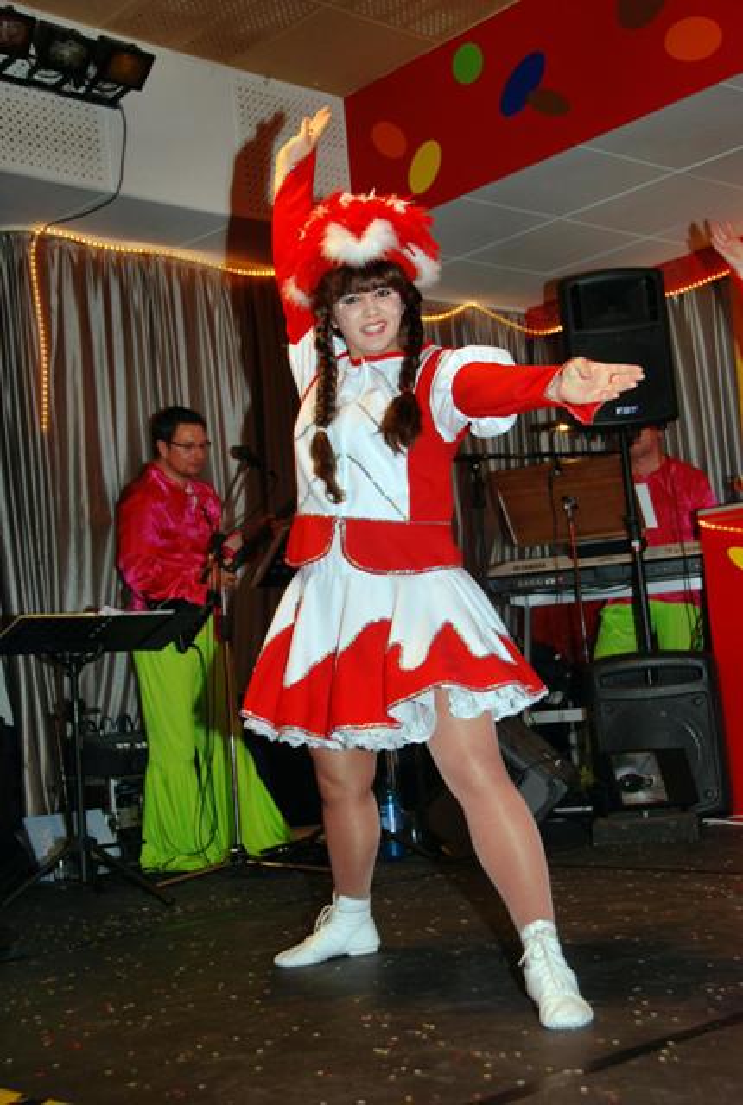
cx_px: 372
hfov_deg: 26.6
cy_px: 552
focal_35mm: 51
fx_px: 1570
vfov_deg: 38.8
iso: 200
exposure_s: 1/60
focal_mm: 34
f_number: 5
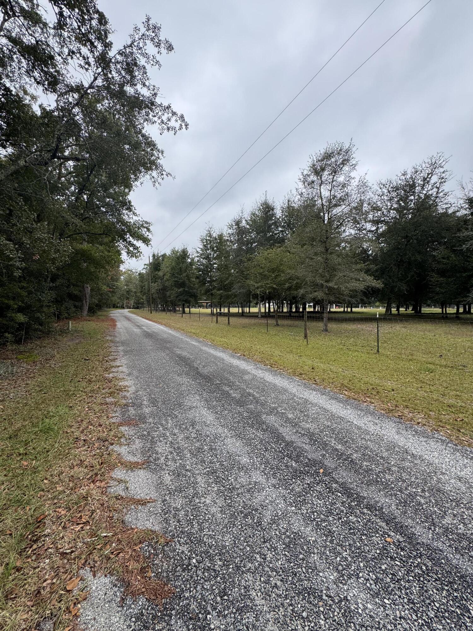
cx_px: 236
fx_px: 255
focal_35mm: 14
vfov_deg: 102.1
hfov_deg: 85.7
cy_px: 316
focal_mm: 2.22
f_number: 2.2
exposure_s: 1/462
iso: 40
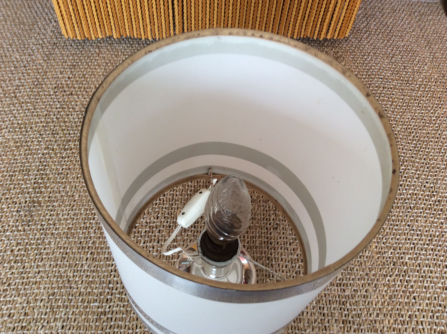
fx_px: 413
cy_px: 167
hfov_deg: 56.9
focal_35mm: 32
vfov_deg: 44.1
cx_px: 224
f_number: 2.4
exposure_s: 1/25
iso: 50
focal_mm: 3.3
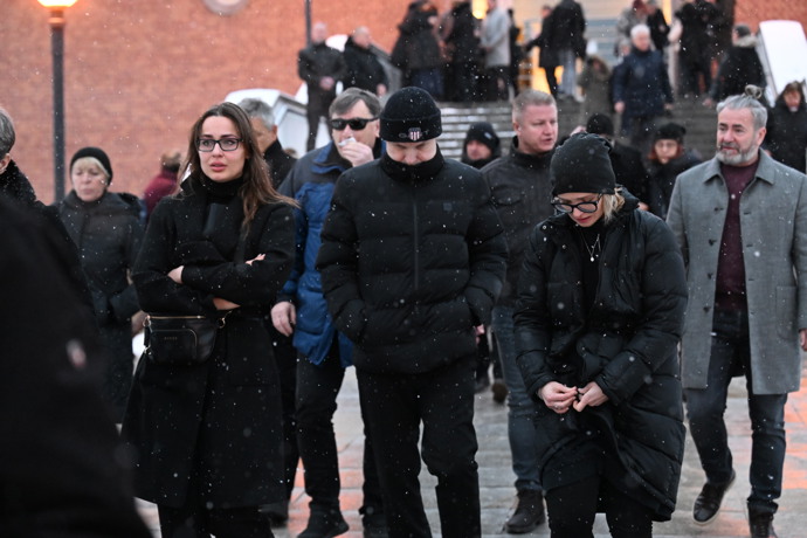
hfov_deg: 26.7
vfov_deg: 17.9
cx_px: 404
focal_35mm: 76
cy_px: 269
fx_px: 1704
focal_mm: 76
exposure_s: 1/320
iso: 8000
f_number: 4
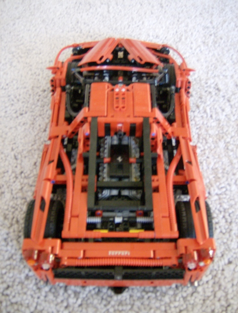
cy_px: 156
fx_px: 327
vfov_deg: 51.1
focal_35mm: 36
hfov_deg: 40.0
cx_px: 119
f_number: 2.8
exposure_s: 1/9.42
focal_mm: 6
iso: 200
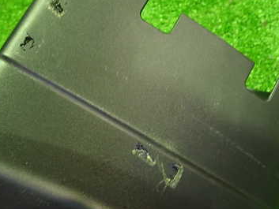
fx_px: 411
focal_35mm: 51
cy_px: 80
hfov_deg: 37.4
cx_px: 163
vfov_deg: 28.5
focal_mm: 5.4
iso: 800
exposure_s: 1/25
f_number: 2.3
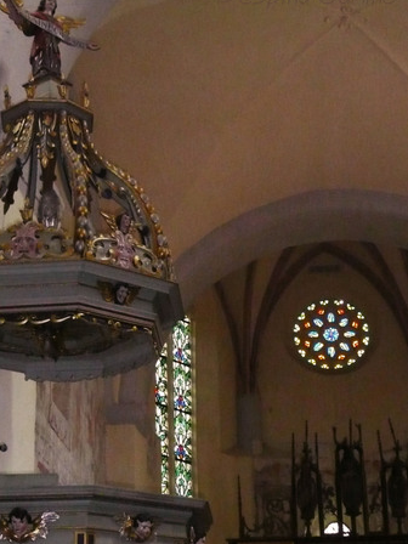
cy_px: 318
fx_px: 1304
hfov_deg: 17.8
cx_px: 165
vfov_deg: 23.5
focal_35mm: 83
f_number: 4.5
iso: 640
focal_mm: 10.2
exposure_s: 1/30
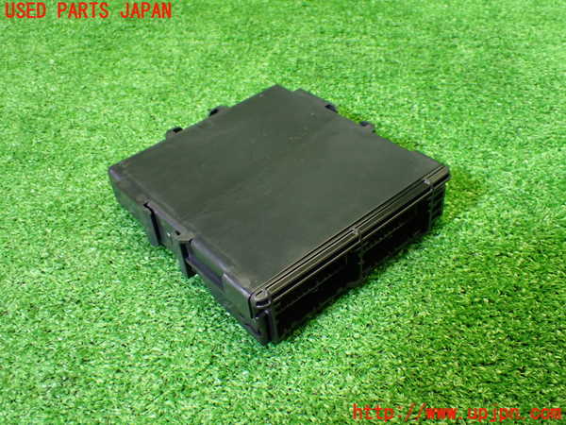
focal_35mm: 38
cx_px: 283
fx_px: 621
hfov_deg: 49.0
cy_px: 212
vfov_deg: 37.7
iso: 800
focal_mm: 6.83
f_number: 2.7
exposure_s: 1/100
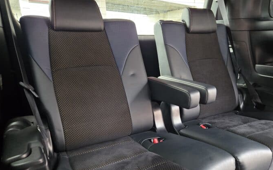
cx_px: 160
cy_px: 108
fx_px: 216
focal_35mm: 29
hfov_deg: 64.2
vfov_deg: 42.7
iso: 800
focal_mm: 5.4
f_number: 1.8
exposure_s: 1/60
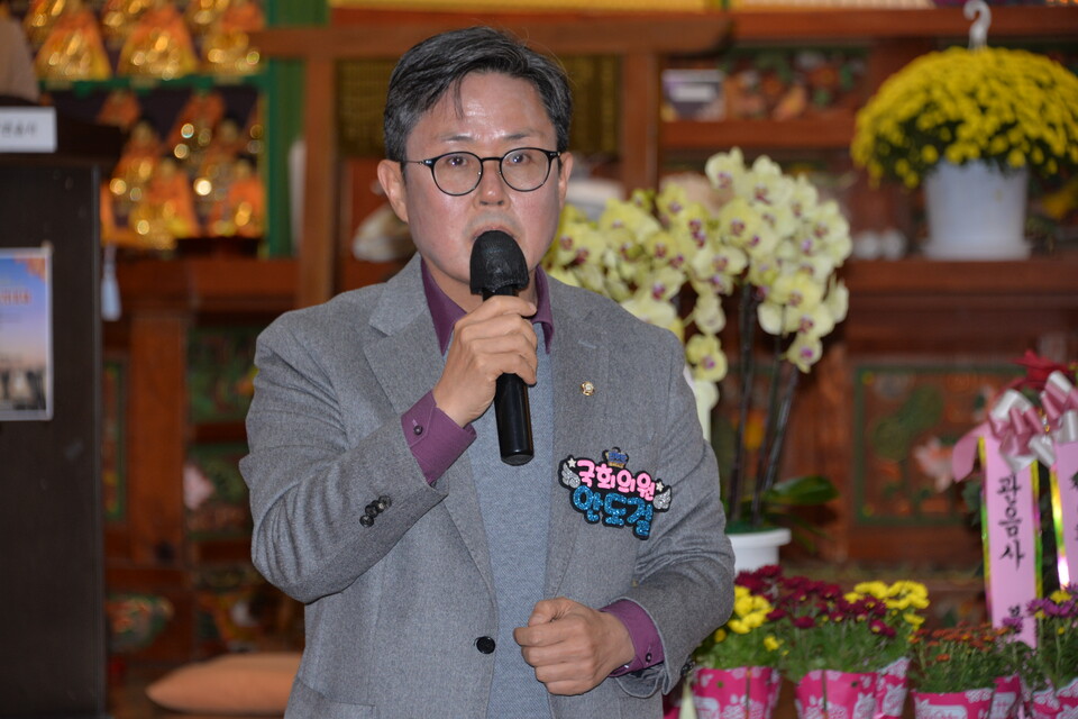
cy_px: 360
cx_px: 539
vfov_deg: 9.5
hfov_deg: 14.2
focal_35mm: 145
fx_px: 4342
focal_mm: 145
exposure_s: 1/60
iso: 800
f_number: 5.6
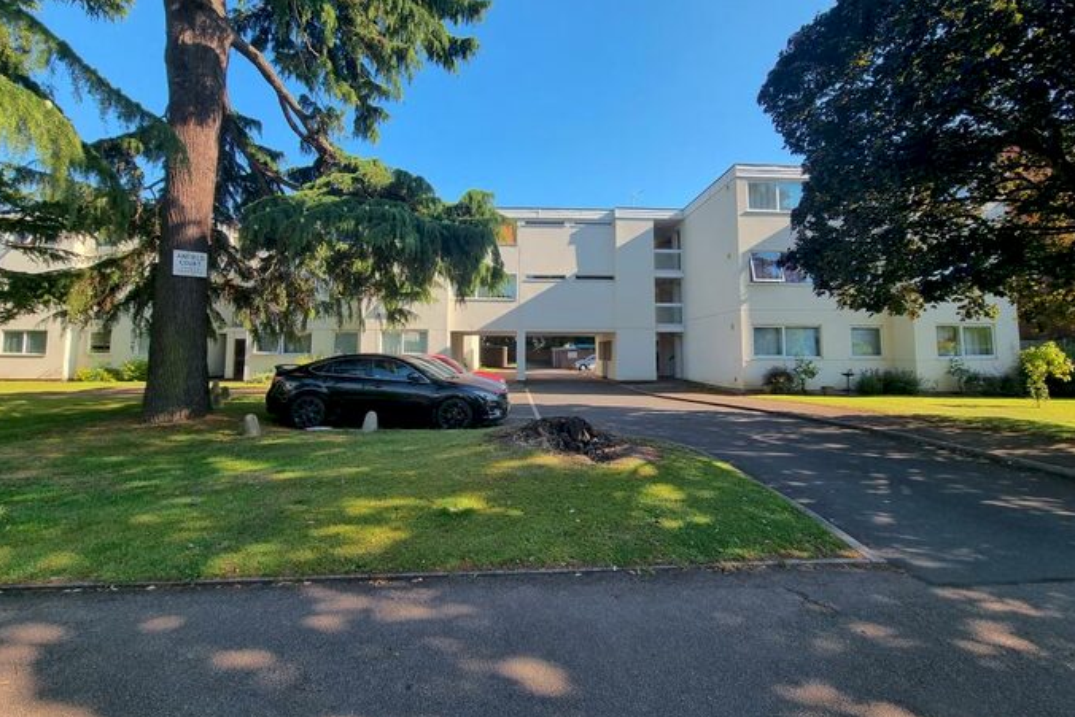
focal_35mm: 14
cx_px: 541
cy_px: 314
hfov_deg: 104.2
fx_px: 418
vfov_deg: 80.9
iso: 50
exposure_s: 1/528
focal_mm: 2.2
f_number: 2.2
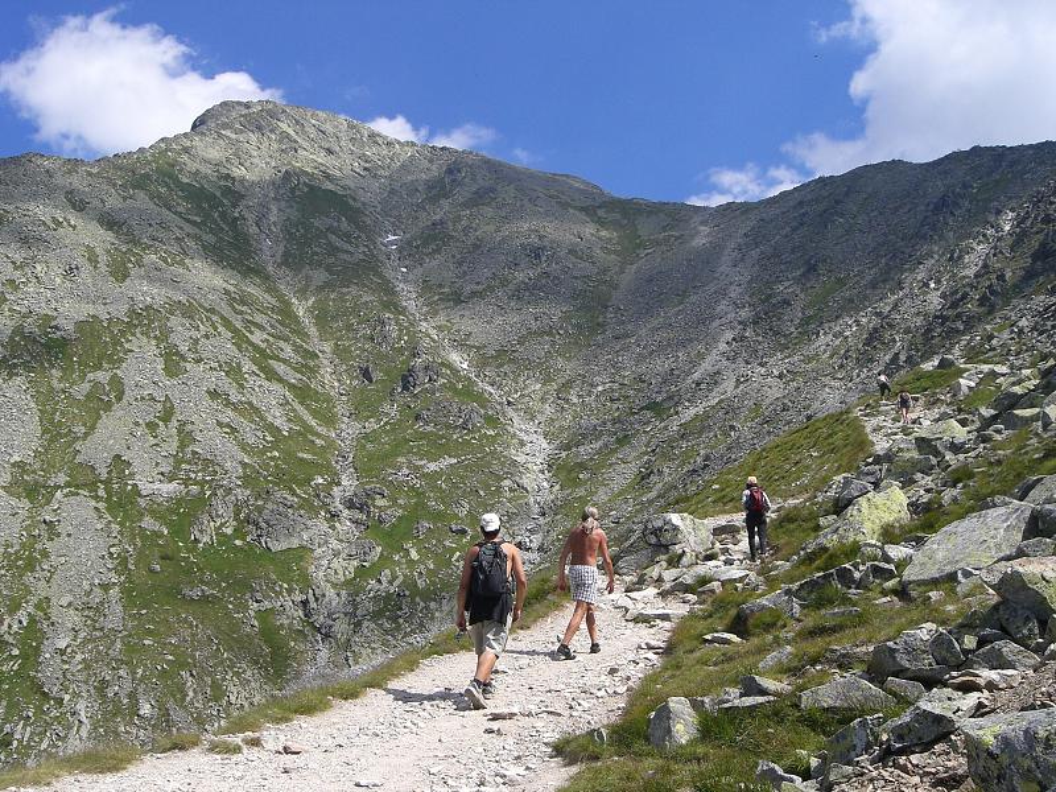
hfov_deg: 49.0
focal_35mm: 38
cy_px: 396
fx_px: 1159
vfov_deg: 37.7
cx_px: 528
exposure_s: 1/800
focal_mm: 6.3
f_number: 4.4
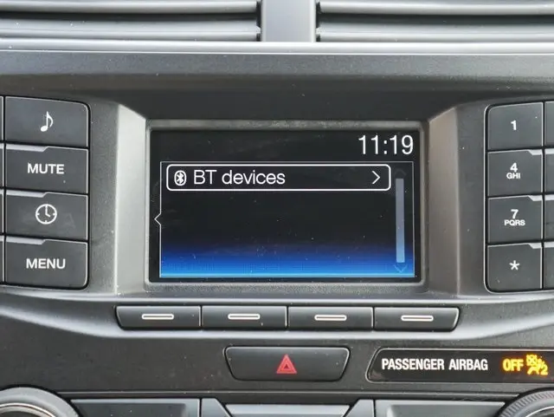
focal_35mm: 84
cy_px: 208
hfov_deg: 23.3
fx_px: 1345
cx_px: 277
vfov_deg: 17.6
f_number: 5.6
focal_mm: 42
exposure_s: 1/100
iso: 2000
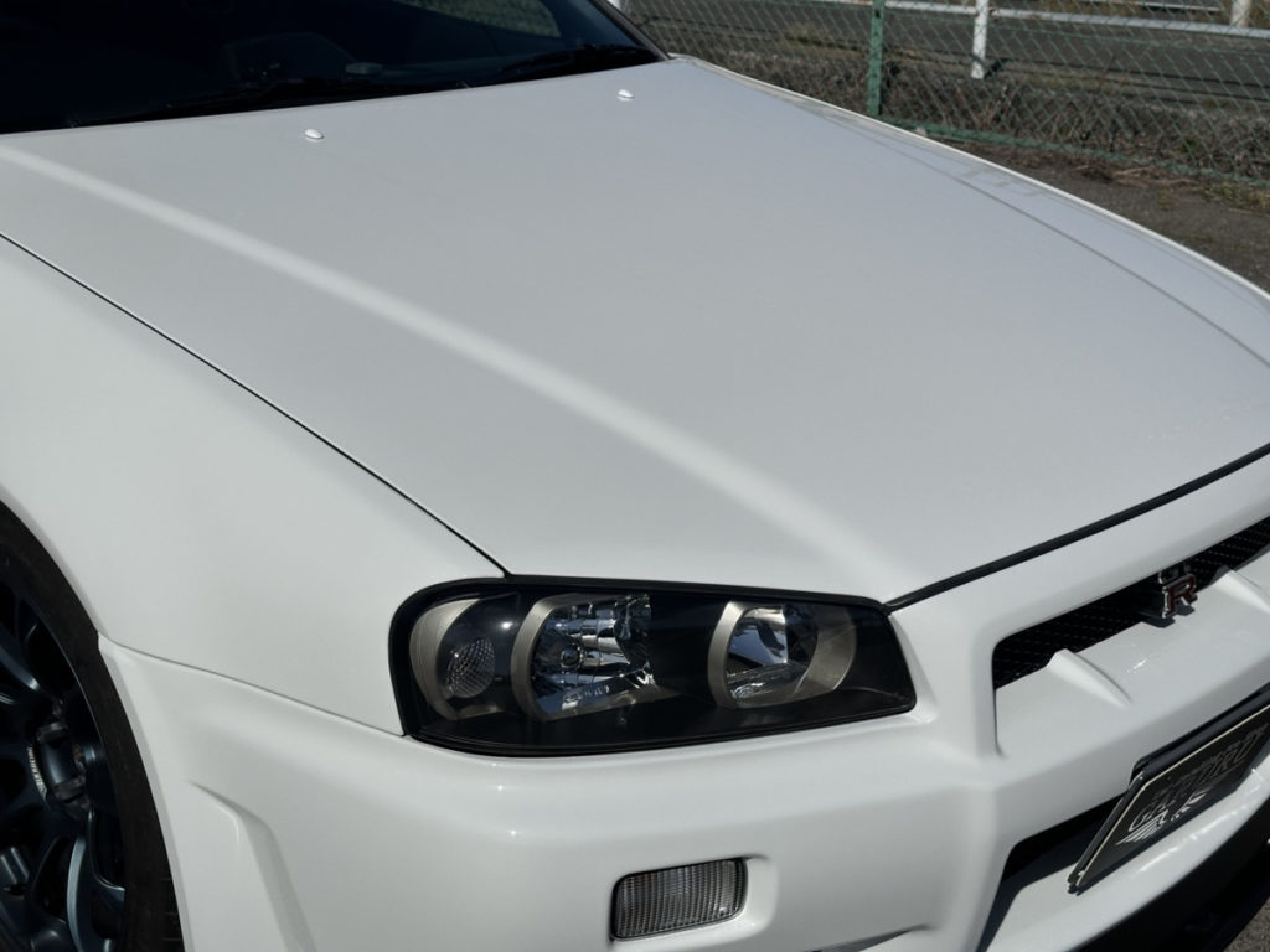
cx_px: 635
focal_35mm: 48
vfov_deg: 30.3
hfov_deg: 39.7
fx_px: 1761
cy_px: 476
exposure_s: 1/18868
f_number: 1.78
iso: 50
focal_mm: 6.86
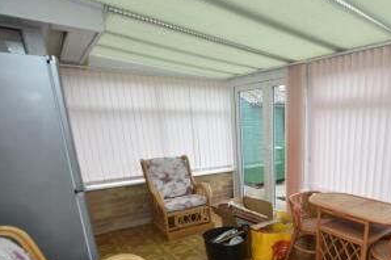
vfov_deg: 50.5
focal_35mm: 24
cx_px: 287
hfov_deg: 69.5
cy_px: 200
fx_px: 260
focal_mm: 10
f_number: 4
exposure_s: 1/60
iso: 100
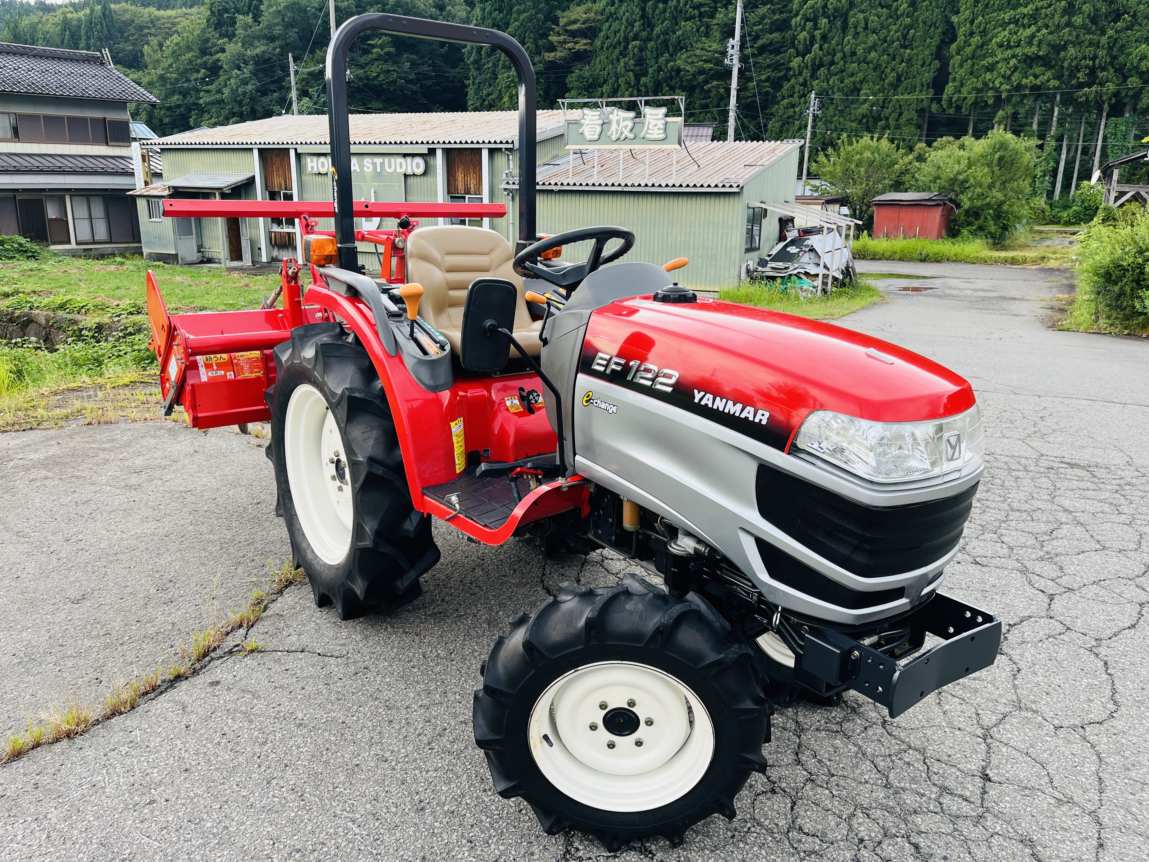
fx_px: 863
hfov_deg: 67.3
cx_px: 574
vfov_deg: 53.1
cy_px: 431
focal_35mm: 26
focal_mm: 5.1
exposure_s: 1/344
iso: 50
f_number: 1.6
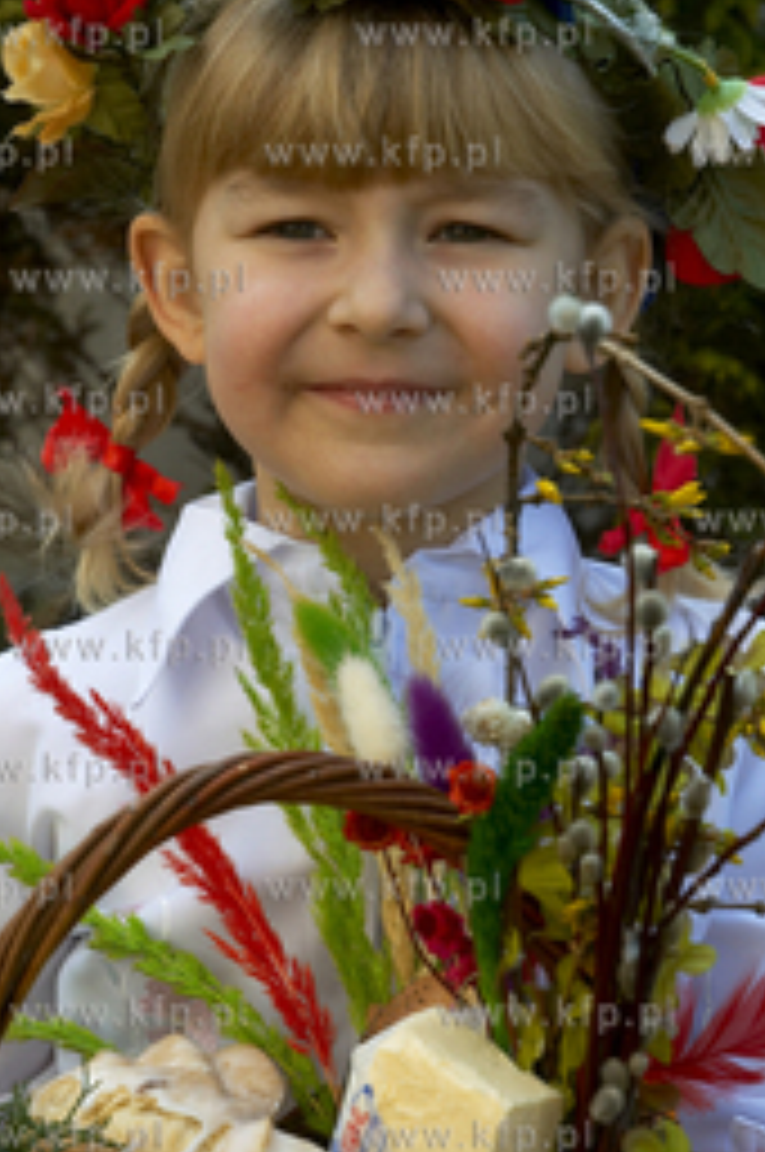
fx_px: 3739
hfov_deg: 11.7
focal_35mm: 117
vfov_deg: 17.5
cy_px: 639
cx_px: 412
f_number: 6.3
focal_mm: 50
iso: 200
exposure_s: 1/250
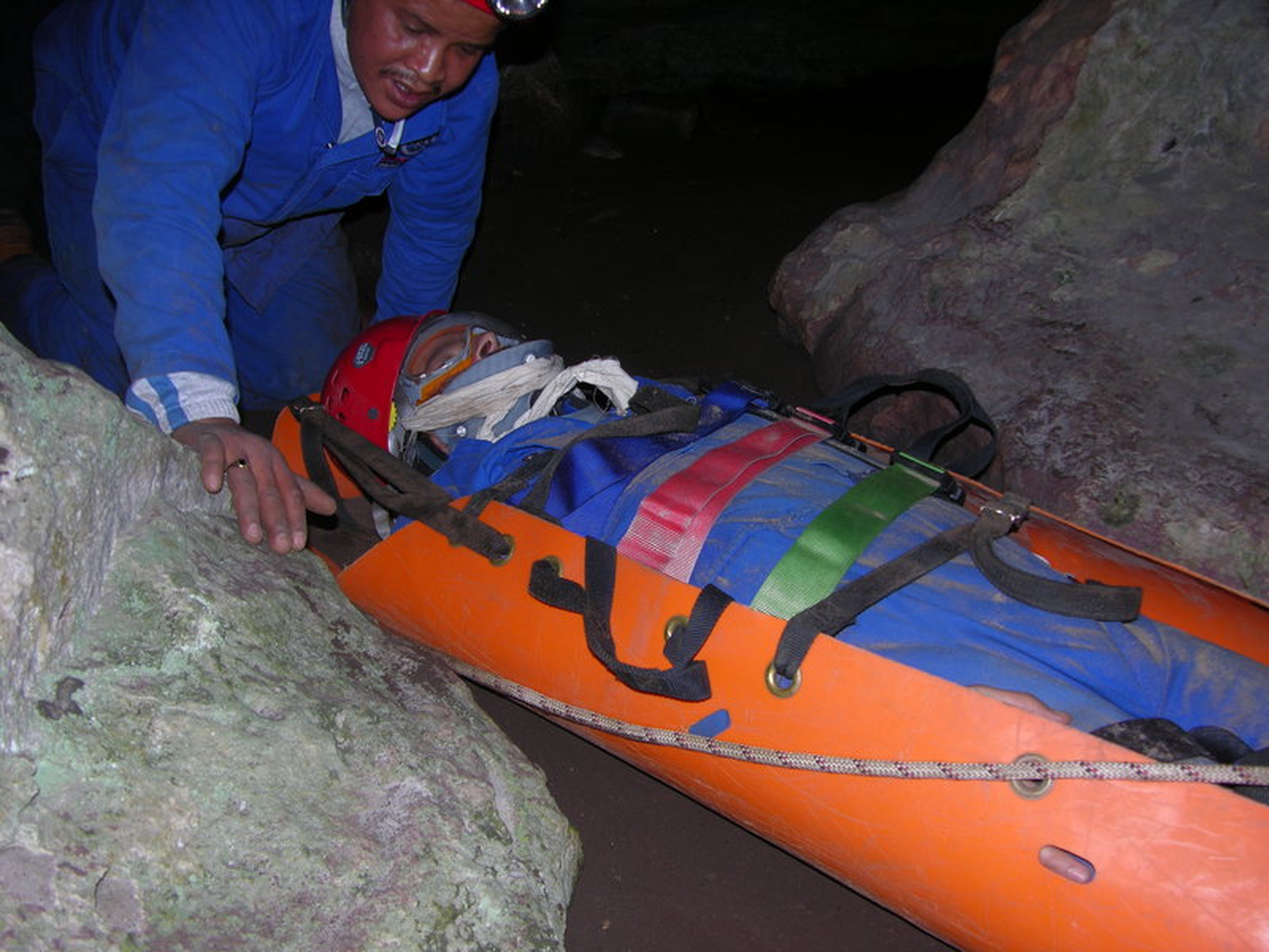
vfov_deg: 40.7
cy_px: 476
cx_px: 634
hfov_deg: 52.6
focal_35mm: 35
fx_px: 1283
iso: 50
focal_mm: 8.9
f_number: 3.2
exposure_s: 1/30
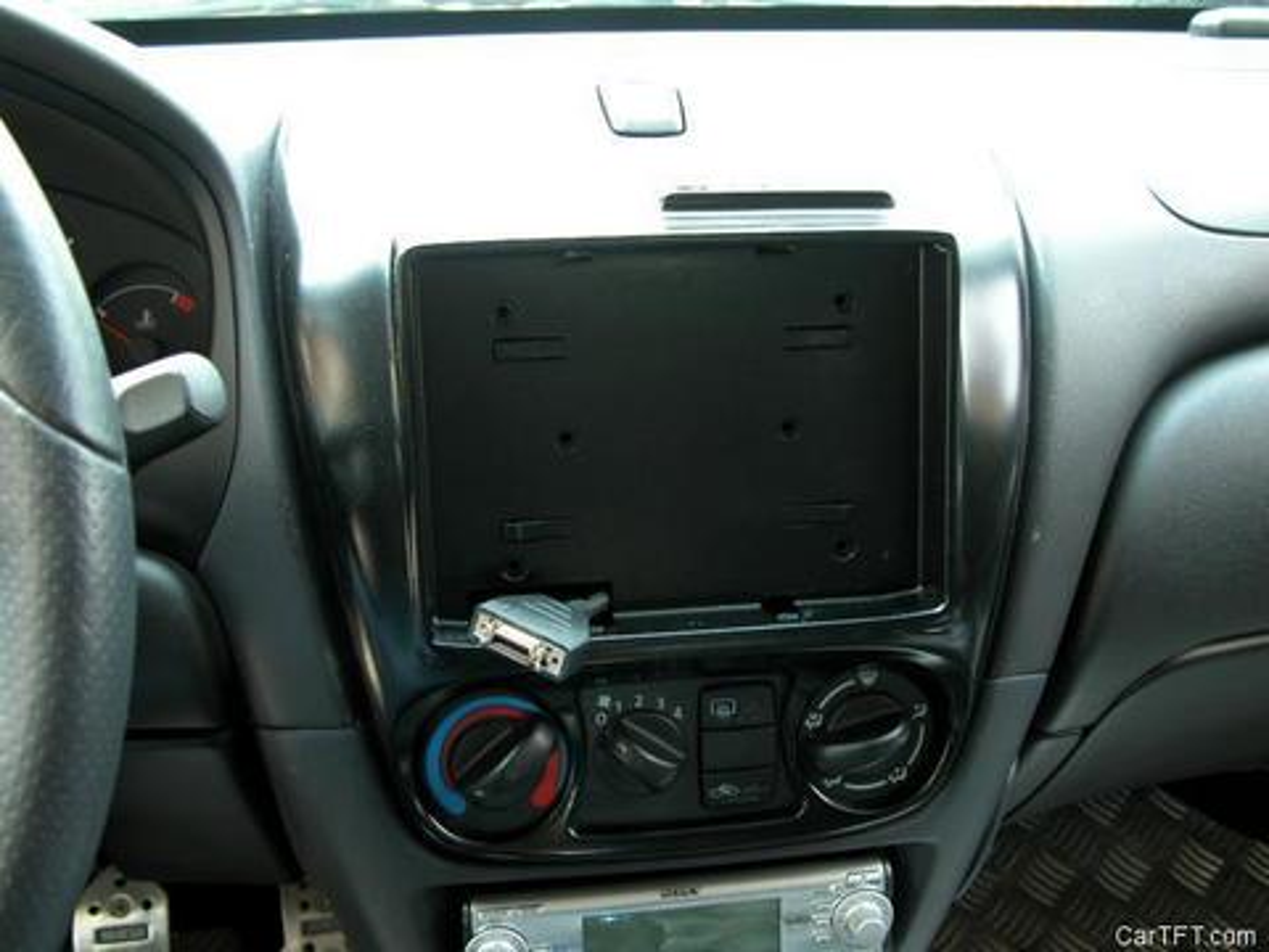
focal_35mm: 41
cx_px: 634
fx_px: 1503
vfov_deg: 35.1
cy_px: 476
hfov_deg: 45.8
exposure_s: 1/39.7
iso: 100
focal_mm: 10.7
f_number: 2.9
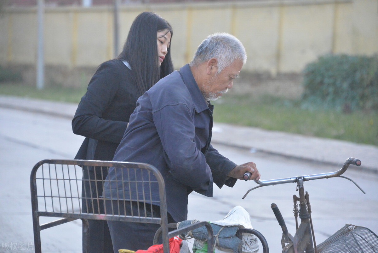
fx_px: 1996
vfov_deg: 7.2
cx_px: 189
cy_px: 126
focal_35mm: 190
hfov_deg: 10.8
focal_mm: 190
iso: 6400
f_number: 5.6
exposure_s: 1/640
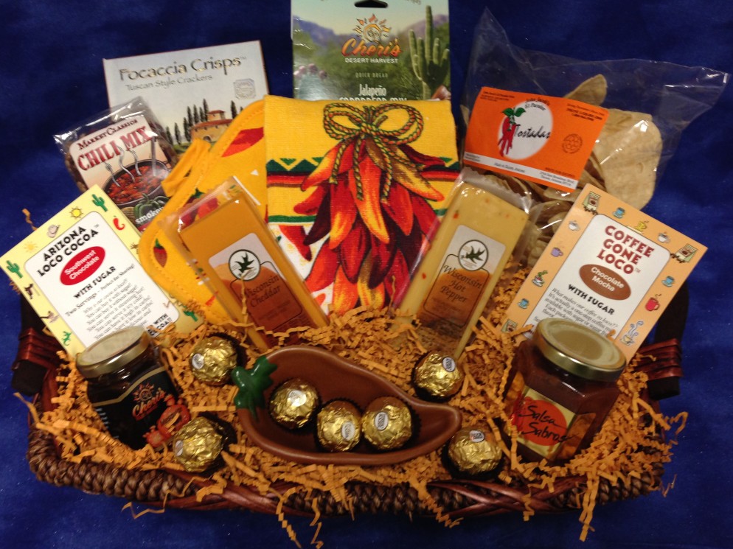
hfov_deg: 54.0
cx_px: 360
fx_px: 720
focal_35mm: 34
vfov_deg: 41.8
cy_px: 270
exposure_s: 1/20
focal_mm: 4.12
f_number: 2.4
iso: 125
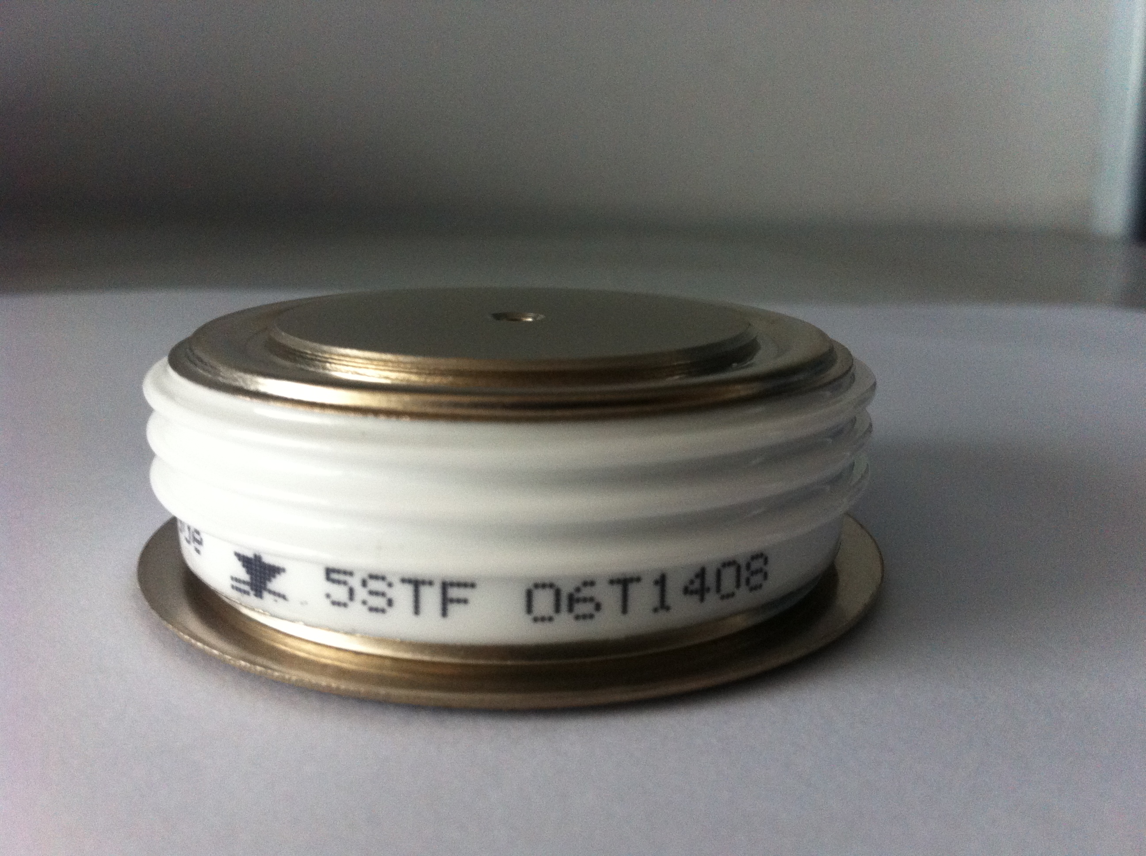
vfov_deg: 40.6
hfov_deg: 52.7
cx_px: 573
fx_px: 1157
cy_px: 428
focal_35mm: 35
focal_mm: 3.85
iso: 200
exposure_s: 1/15
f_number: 2.8
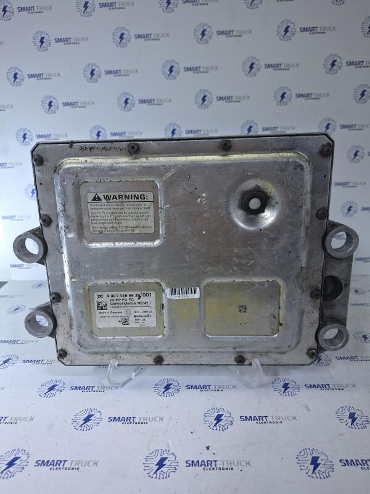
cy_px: 247
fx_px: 328
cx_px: 185
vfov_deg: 73.9
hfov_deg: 58.9
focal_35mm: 23
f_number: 1.8
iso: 125
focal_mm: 5.54
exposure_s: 1/50
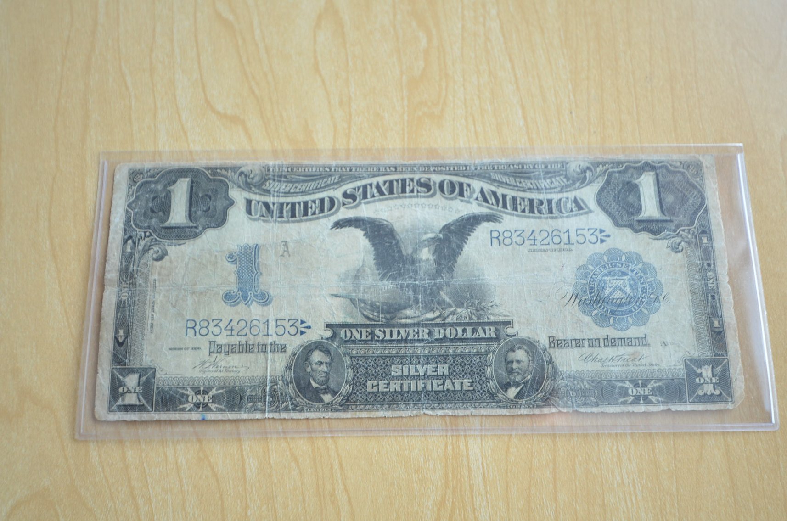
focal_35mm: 36
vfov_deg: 36.7
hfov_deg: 53.2
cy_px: 260
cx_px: 394
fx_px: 785
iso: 500
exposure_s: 1/50
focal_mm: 24
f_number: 4.5
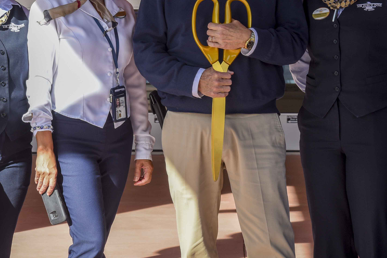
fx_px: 2161
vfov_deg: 6.8
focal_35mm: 201
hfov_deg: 10.2
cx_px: 222
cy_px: -36
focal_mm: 78
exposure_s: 1/125
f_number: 7.1
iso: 160
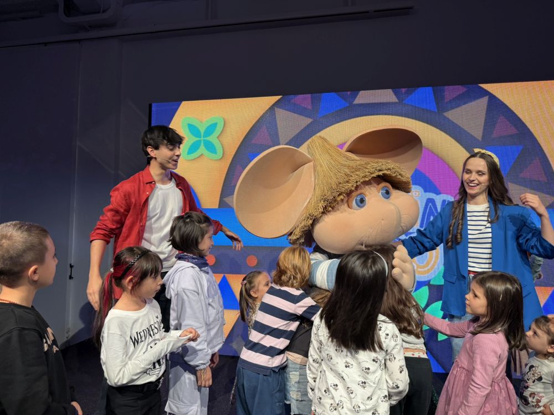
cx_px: 277
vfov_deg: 56.8
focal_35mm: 24
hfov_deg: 71.6
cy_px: 208
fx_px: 384
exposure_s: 1/100
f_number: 1.78
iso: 125
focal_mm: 6.76
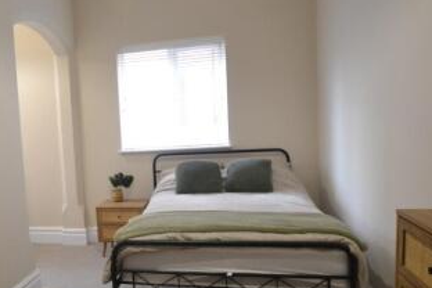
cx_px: 126
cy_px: 168
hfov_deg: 56.7
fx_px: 384
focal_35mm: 32
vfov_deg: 41.0
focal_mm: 14
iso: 1600
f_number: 3.8
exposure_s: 1/60
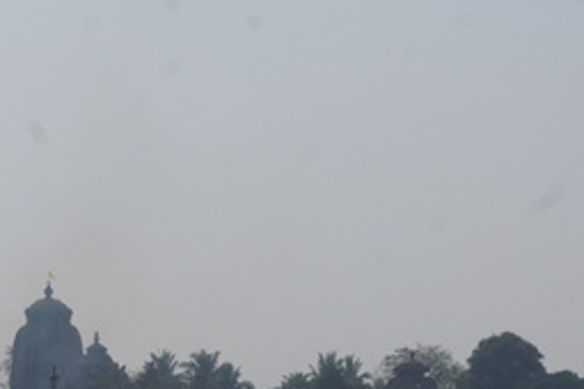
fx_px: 3362
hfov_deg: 9.9
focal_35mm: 207
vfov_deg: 6.6
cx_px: 60
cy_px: 461
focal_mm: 55
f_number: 9.5
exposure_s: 1/180
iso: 100
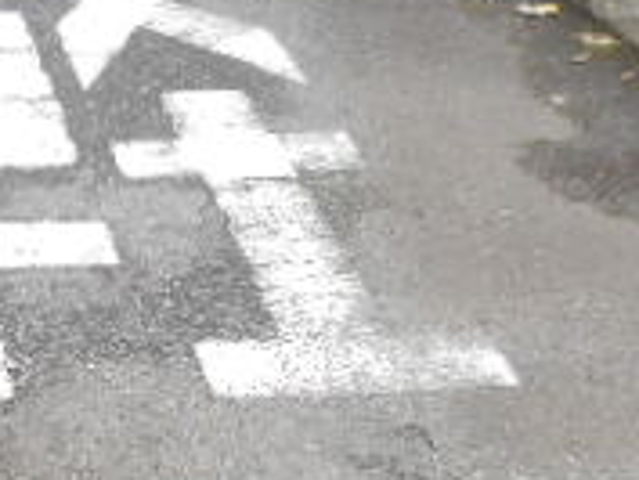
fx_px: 1736
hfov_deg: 19.6
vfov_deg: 15.4
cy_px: 494
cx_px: -130
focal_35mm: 94
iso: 80
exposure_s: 1/125
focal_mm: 4.6
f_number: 3.2
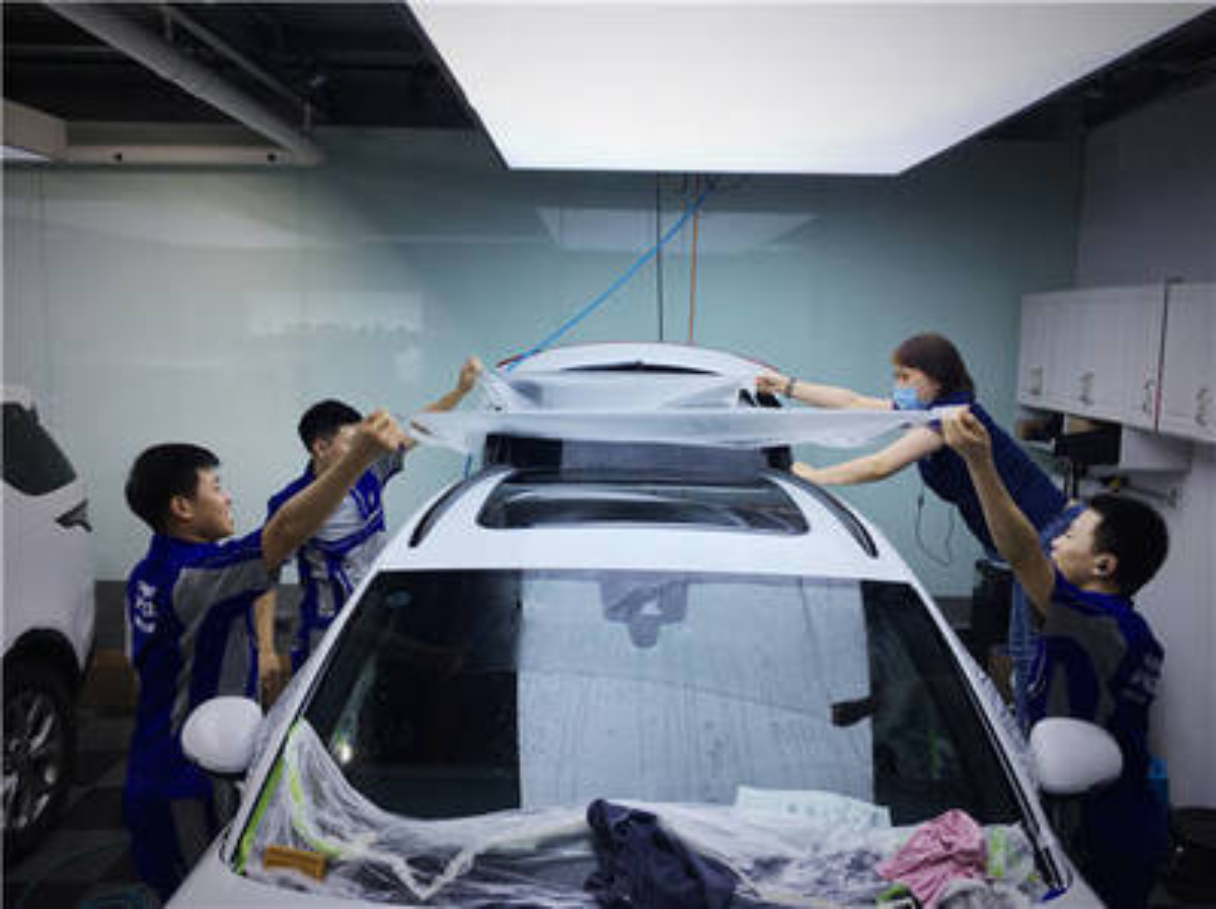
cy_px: 454
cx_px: 608
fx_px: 1017
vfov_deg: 48.1
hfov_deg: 61.7
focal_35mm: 29
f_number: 2.2
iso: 25
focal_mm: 4.15
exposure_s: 1/100
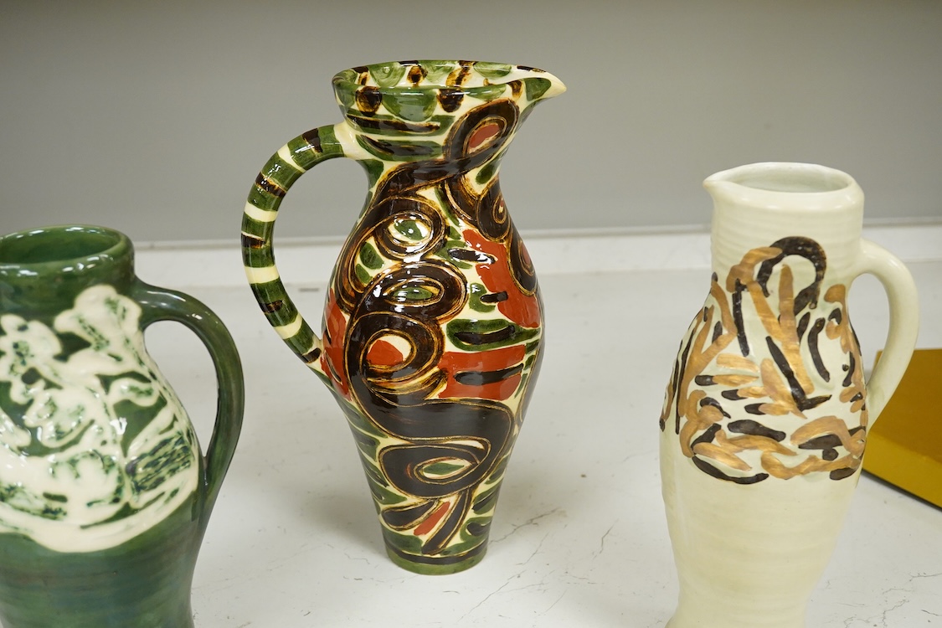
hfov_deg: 43.6
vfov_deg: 29.9
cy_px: 314
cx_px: 471
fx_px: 1177
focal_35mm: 45
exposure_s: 1/160
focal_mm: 30
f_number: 8
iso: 2500
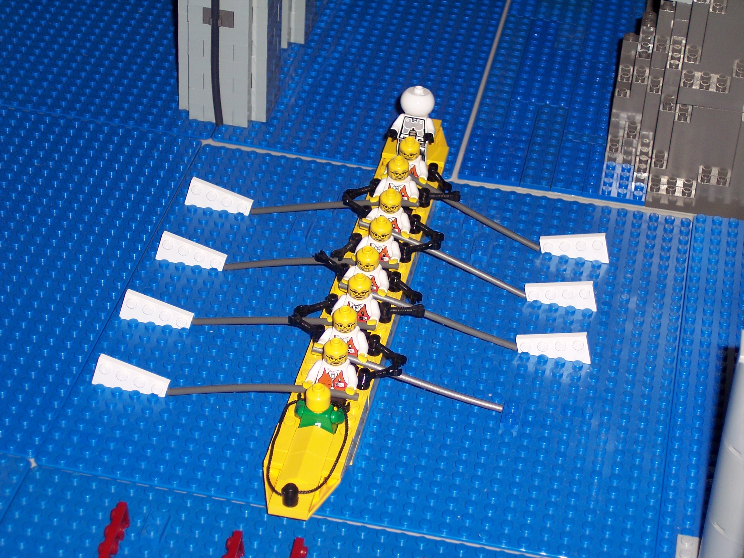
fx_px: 1956
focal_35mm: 91
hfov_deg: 21.5
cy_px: 279
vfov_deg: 16.2
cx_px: 372
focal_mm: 18.7
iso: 100
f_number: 4.1
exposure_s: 1/90
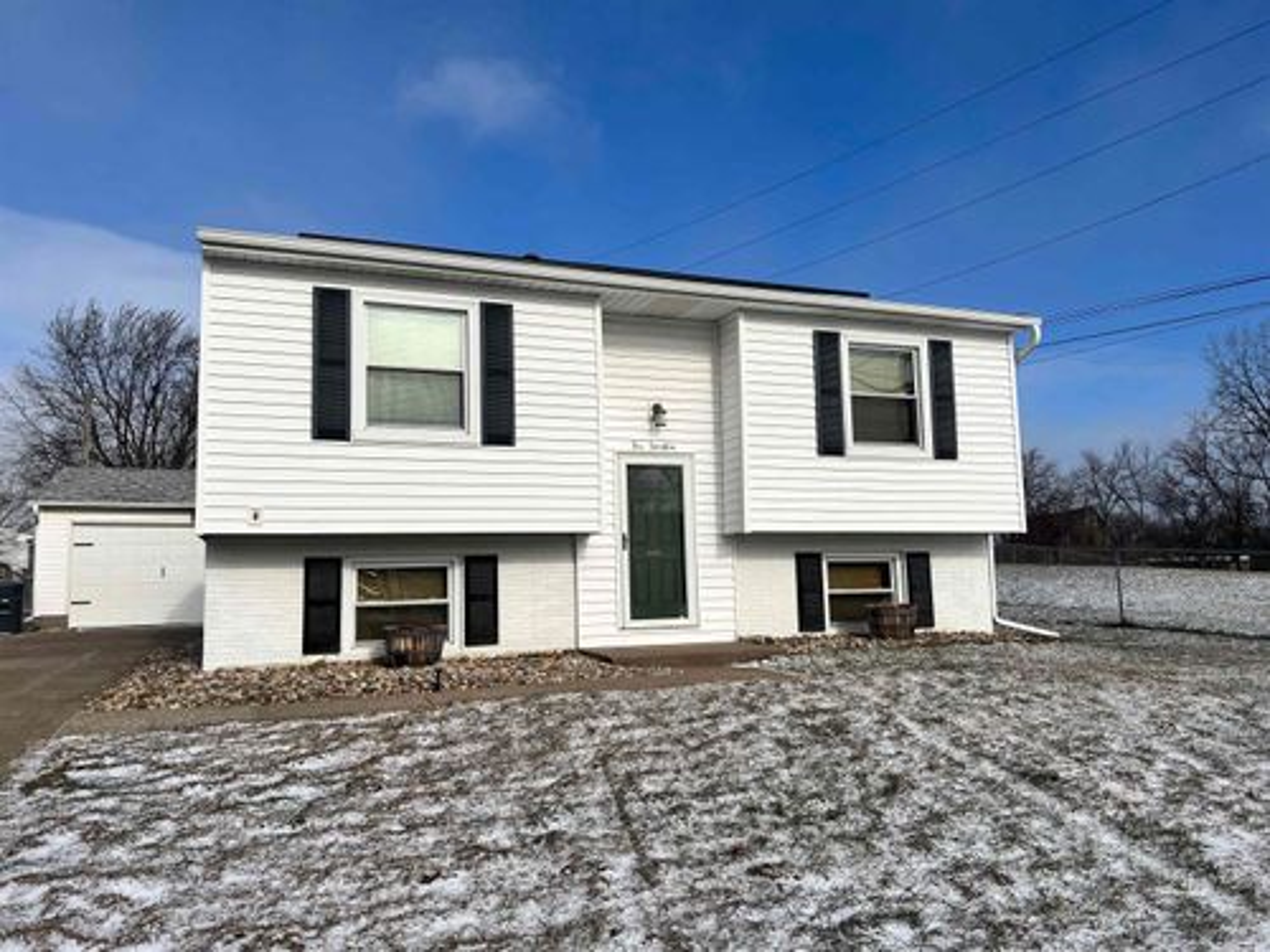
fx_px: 954
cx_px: 635
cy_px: 476
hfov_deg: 67.3
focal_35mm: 26
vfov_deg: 53.1
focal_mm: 5.7
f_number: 1.5
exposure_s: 1/9434
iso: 50
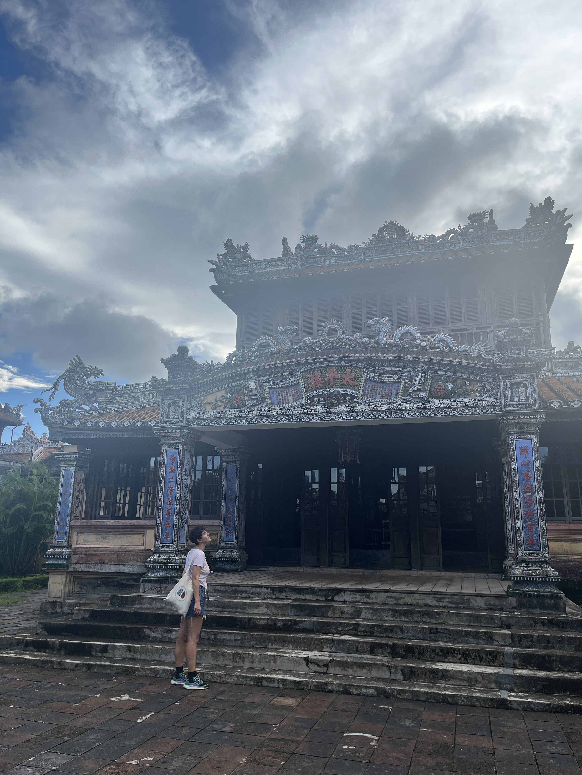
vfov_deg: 67.3
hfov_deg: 53.1
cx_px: 291
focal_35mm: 26
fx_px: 583
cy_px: 388
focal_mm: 5.1
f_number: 1.6
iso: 50
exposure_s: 1/1441
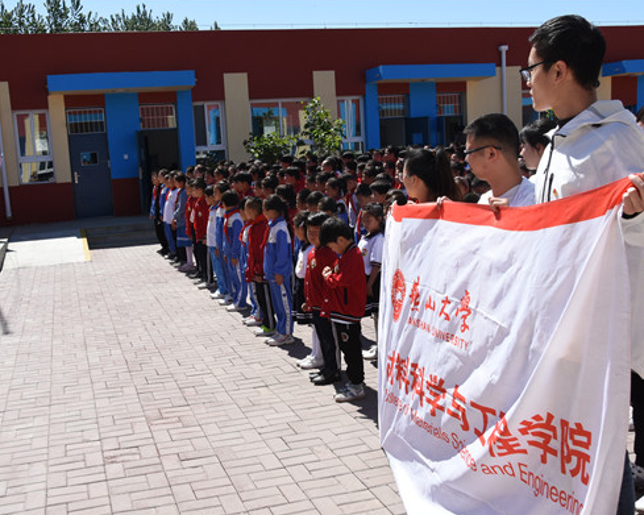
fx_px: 724
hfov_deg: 47.8
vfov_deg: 39.1
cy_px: 258
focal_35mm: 38
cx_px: 269
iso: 400
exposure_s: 1/500
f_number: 11
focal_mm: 22
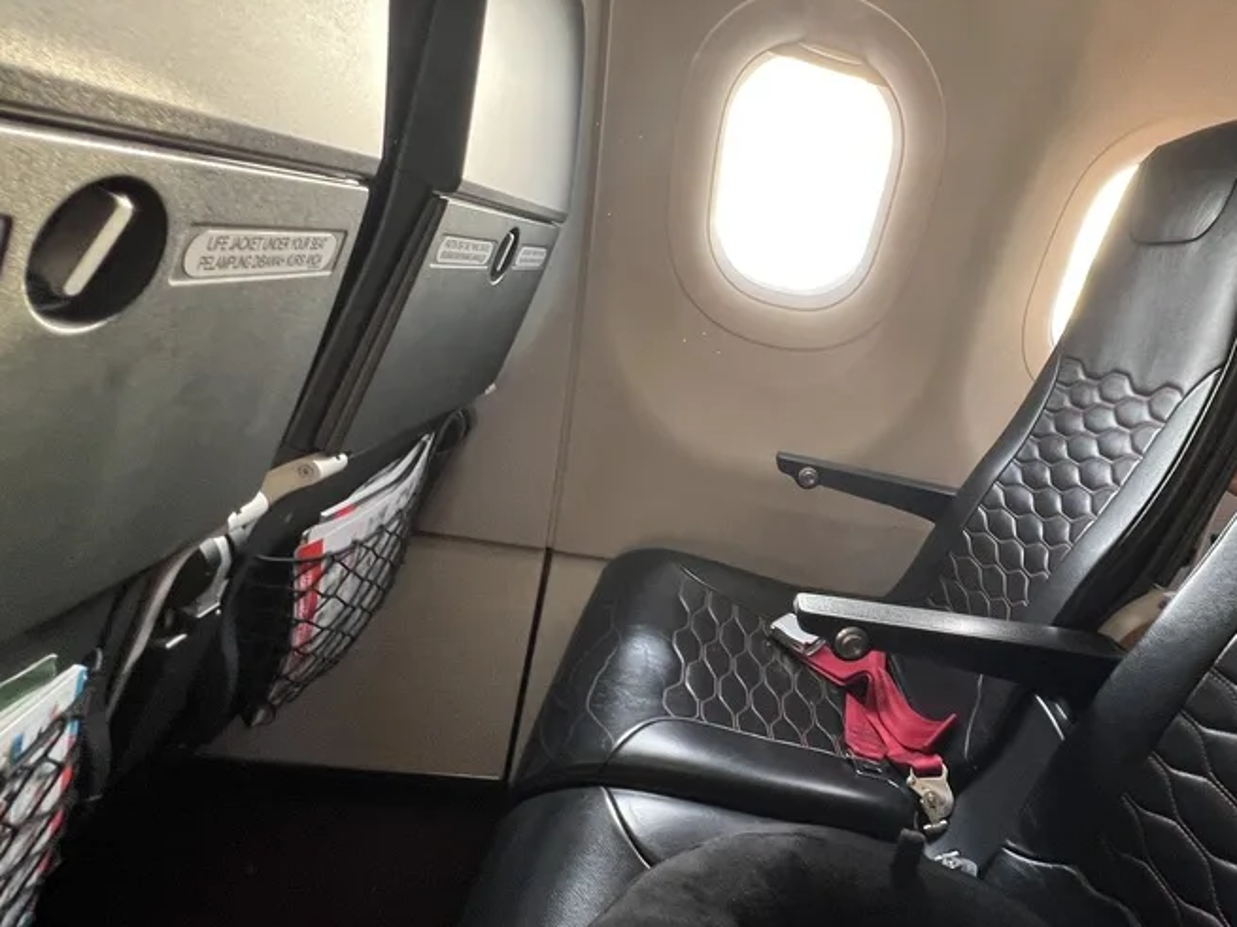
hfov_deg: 77.6
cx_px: 876
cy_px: 481
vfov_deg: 65.9
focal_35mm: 20
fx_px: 715
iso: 100
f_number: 1.8
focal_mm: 1.57
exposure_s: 1/99
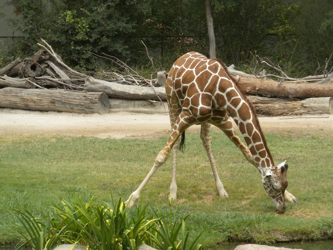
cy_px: 125
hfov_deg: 16.6
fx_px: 1145
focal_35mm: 119
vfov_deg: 12.5
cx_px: 166
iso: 253
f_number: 5.1
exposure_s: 1/500
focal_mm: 21
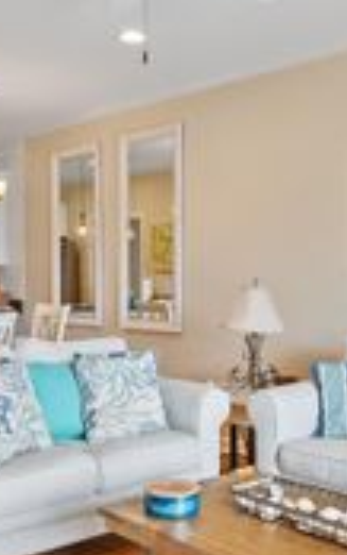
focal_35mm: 44
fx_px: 665
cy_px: 298
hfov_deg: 29.0
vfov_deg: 45.2
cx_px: 239
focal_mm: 10
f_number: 4.5
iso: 100
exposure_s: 1/8
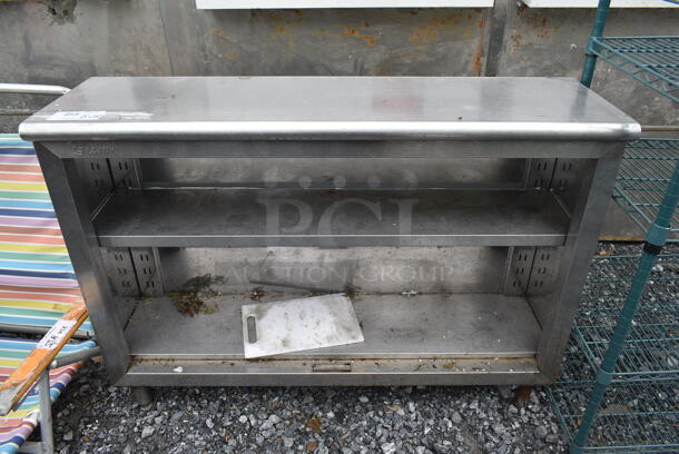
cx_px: 340
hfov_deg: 67.3
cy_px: 227
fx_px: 510
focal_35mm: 27
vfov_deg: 48.0
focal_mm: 18
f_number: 8
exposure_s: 1/100
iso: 100
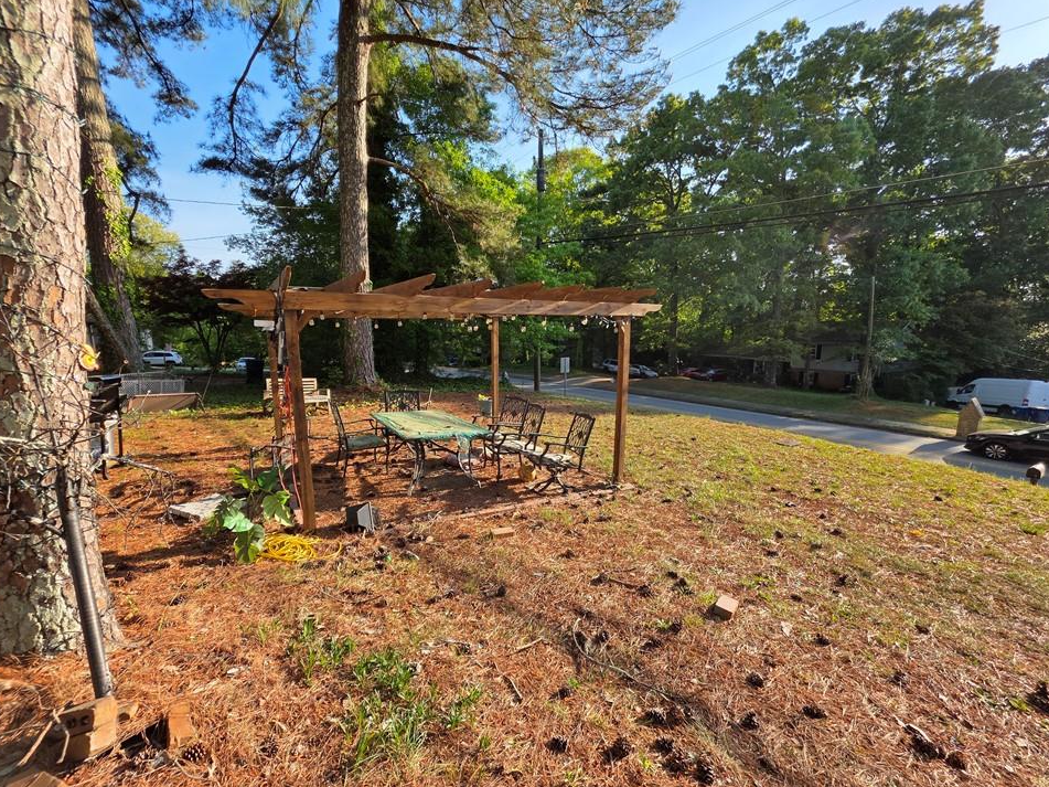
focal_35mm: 14
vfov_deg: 85.7
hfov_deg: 102.0
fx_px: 424
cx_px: 497
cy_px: 401
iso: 40
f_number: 1.9
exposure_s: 1/807
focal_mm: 2.2
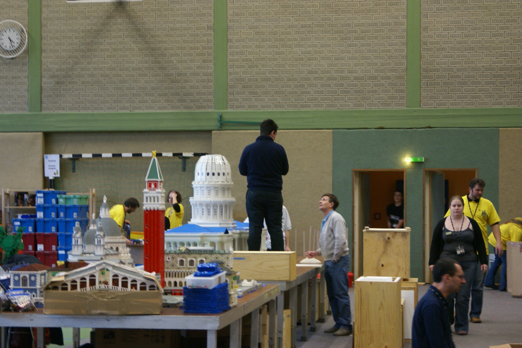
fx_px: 1087
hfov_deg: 27.0
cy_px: 174
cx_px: 261
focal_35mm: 75
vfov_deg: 18.2
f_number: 4.5
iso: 400
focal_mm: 50
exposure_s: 1/20
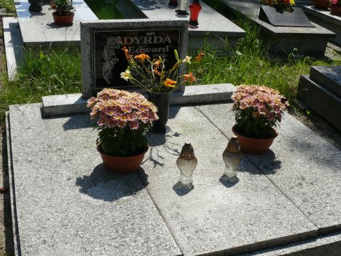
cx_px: 195
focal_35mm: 46
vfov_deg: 31.3
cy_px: 162
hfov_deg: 41.2
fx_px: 453
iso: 100
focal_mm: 7.4
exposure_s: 1/400
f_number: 6.3
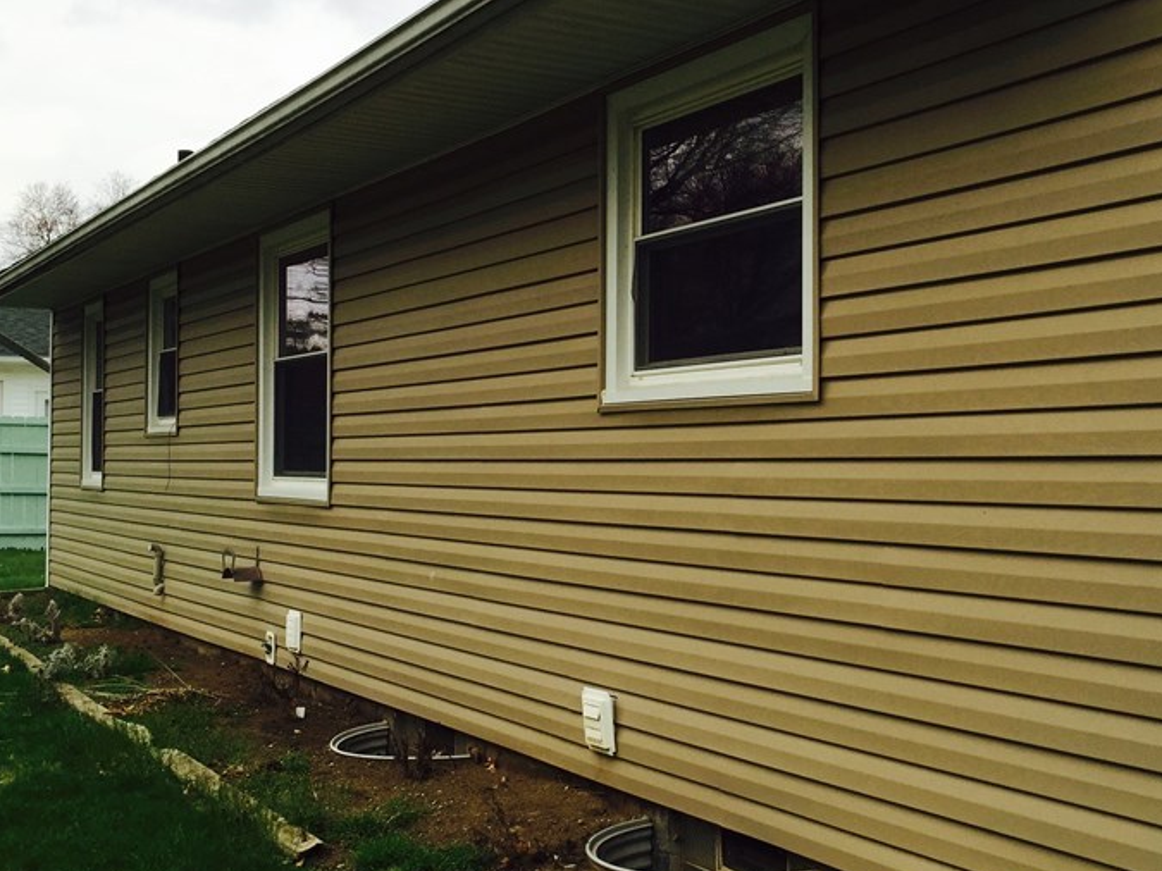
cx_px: 702
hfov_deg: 42.7
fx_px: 1477
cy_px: 399
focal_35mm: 44
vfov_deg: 32.8
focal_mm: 4.15
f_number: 2.2
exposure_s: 1/220
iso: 32
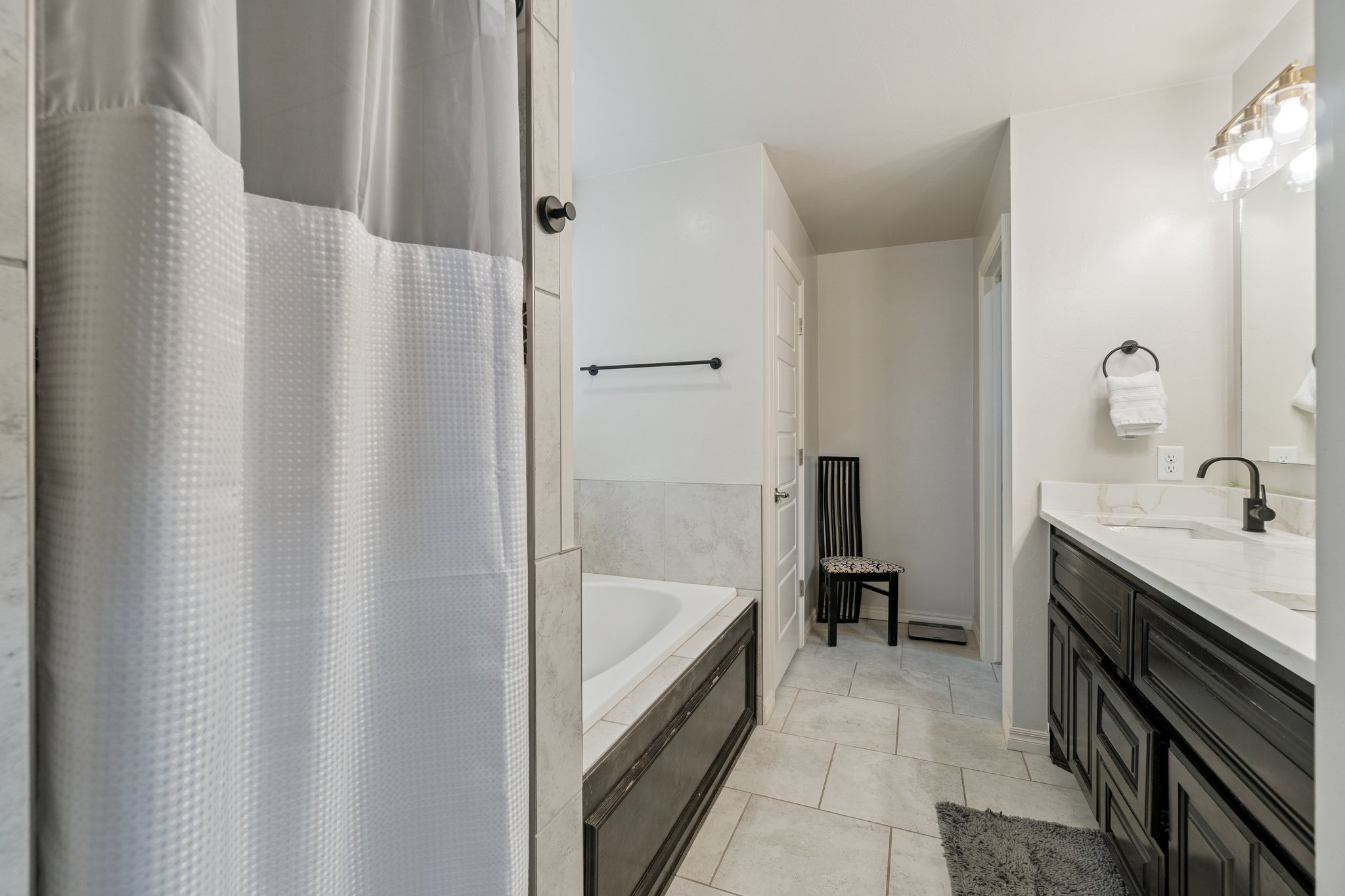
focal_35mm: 15
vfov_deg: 77.3
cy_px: 448
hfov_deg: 100.4
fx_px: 560
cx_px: 672
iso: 200
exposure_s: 1/40
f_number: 6.3
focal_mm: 10
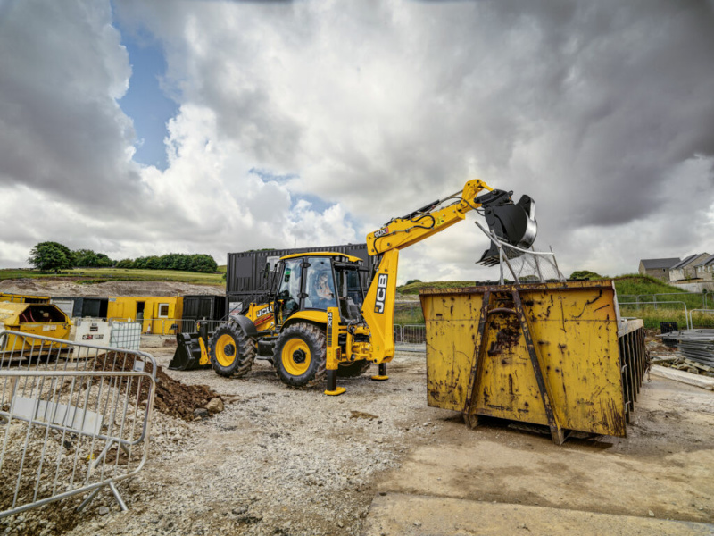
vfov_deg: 71.6
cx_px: 357
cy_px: 268
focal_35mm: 18
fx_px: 371
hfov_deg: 87.8
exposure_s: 1/125
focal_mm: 28
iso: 100
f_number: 11
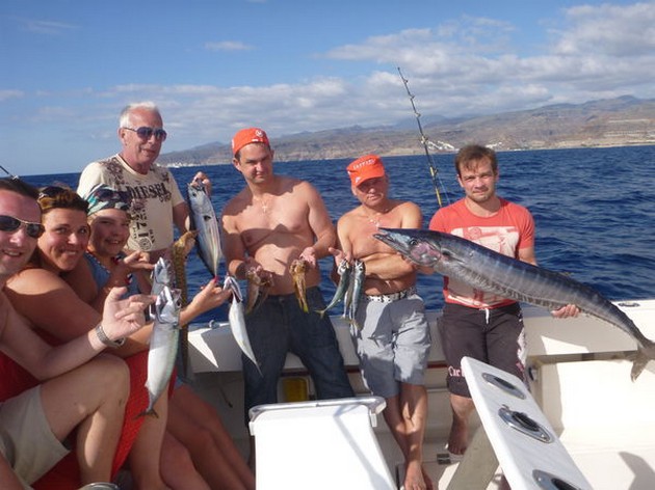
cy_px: 245
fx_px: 530
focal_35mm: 28
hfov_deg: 63.5
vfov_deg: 49.7
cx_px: 328
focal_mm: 4.9
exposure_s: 1/125
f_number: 10
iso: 100
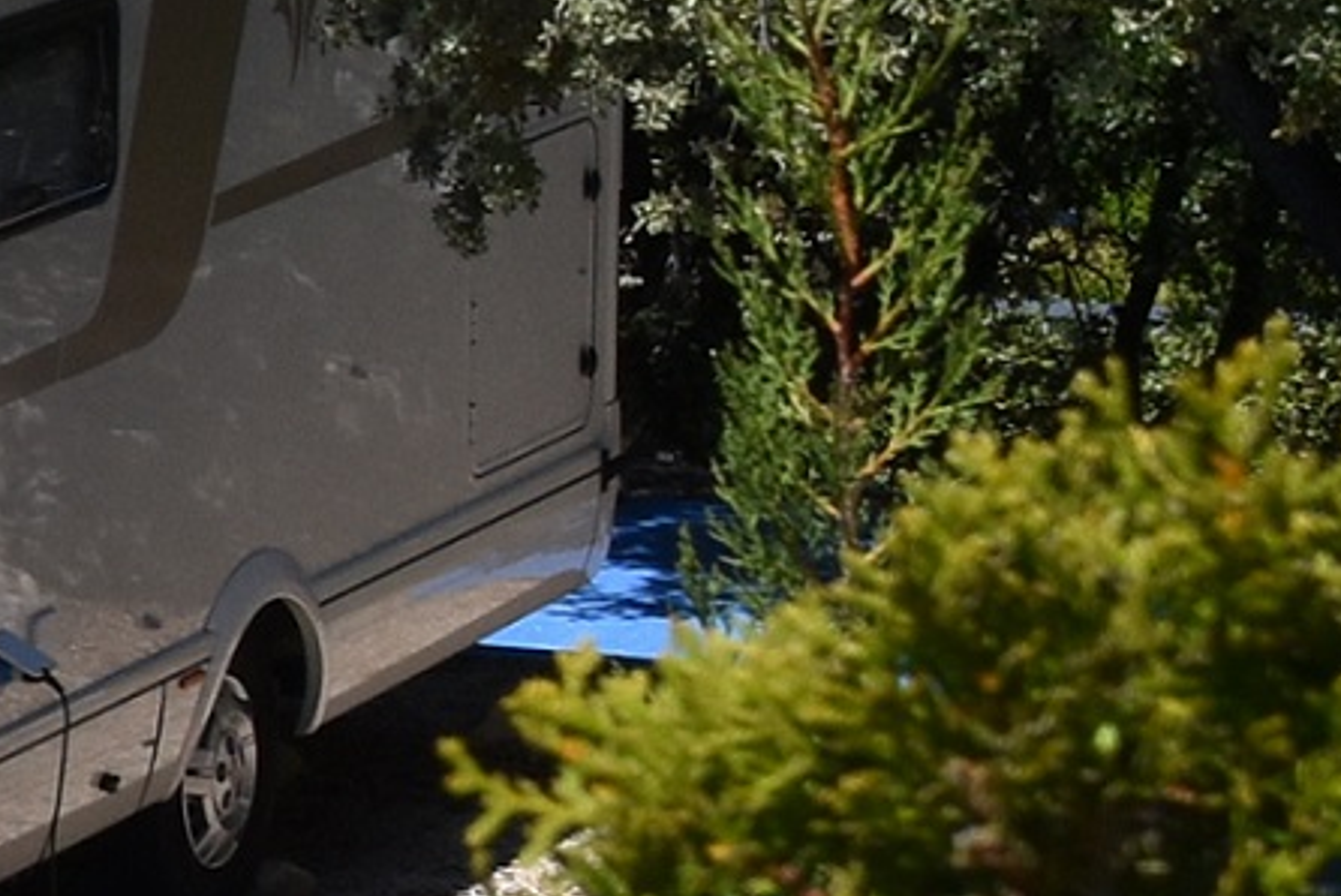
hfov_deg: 7.3
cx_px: -2381
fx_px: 9616
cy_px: 540
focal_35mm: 258
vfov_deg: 5.3
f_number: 11
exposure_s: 1/500
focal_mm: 26
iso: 320
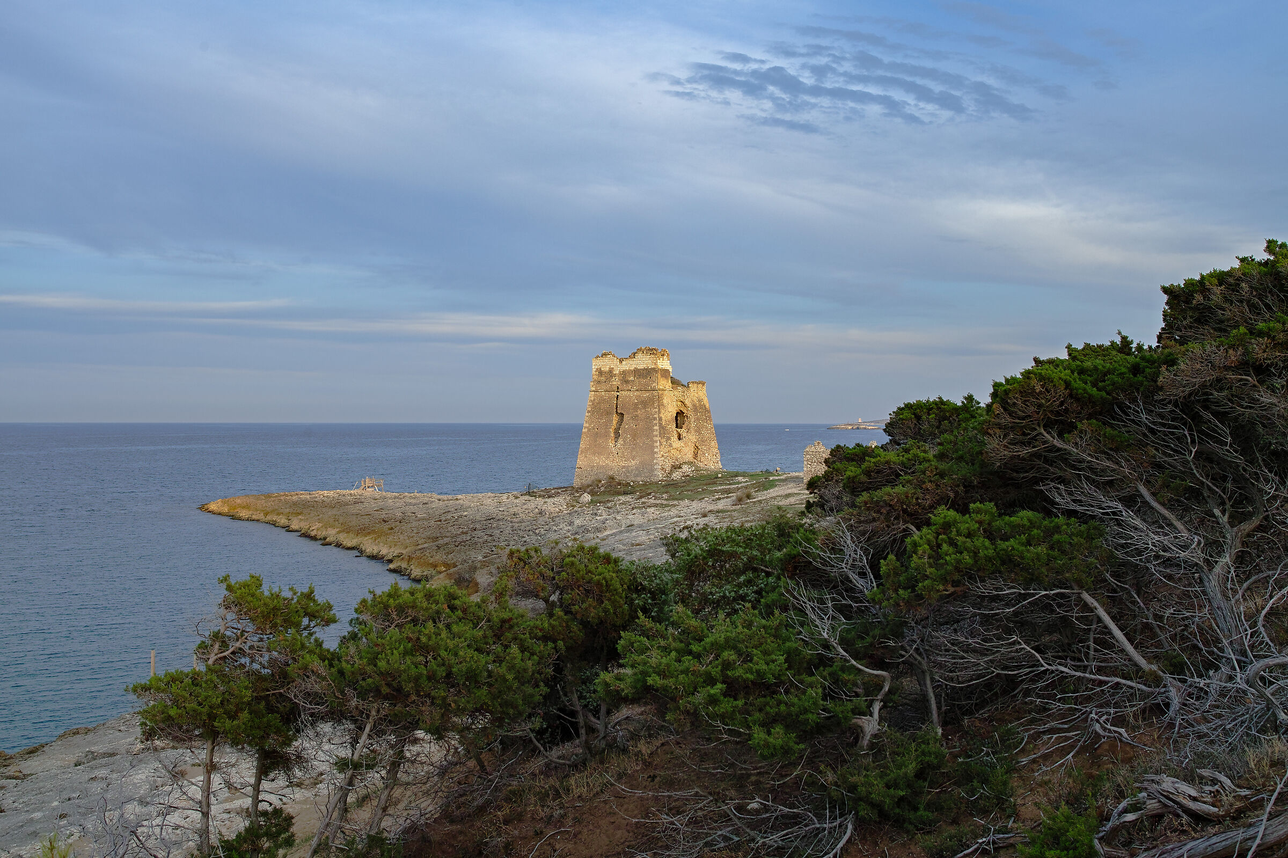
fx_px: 1145
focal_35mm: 32
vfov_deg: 41.1
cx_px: 644
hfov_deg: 58.7
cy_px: 429
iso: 100
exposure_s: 1/125
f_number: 5.6
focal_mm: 24
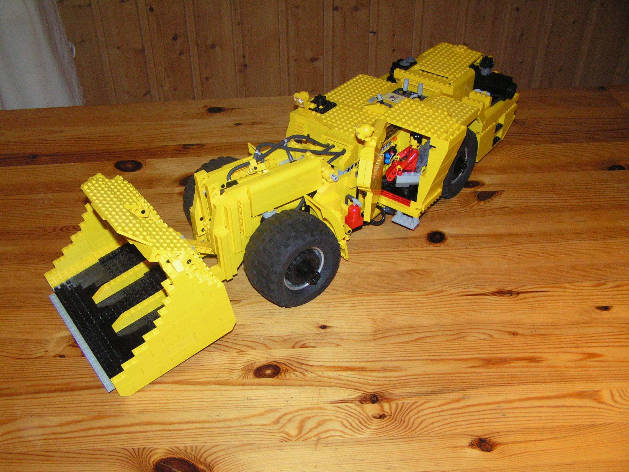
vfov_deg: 37.7
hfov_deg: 49.0
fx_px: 690
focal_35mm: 38
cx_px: 314
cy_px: 236
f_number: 2.8
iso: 200
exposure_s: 1/40
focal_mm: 6.3
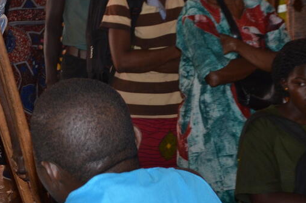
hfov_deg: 17.6
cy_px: 92
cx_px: 18
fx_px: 967
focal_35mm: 114
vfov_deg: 12.0
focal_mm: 32
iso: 800
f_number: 4.2
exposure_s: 1/60
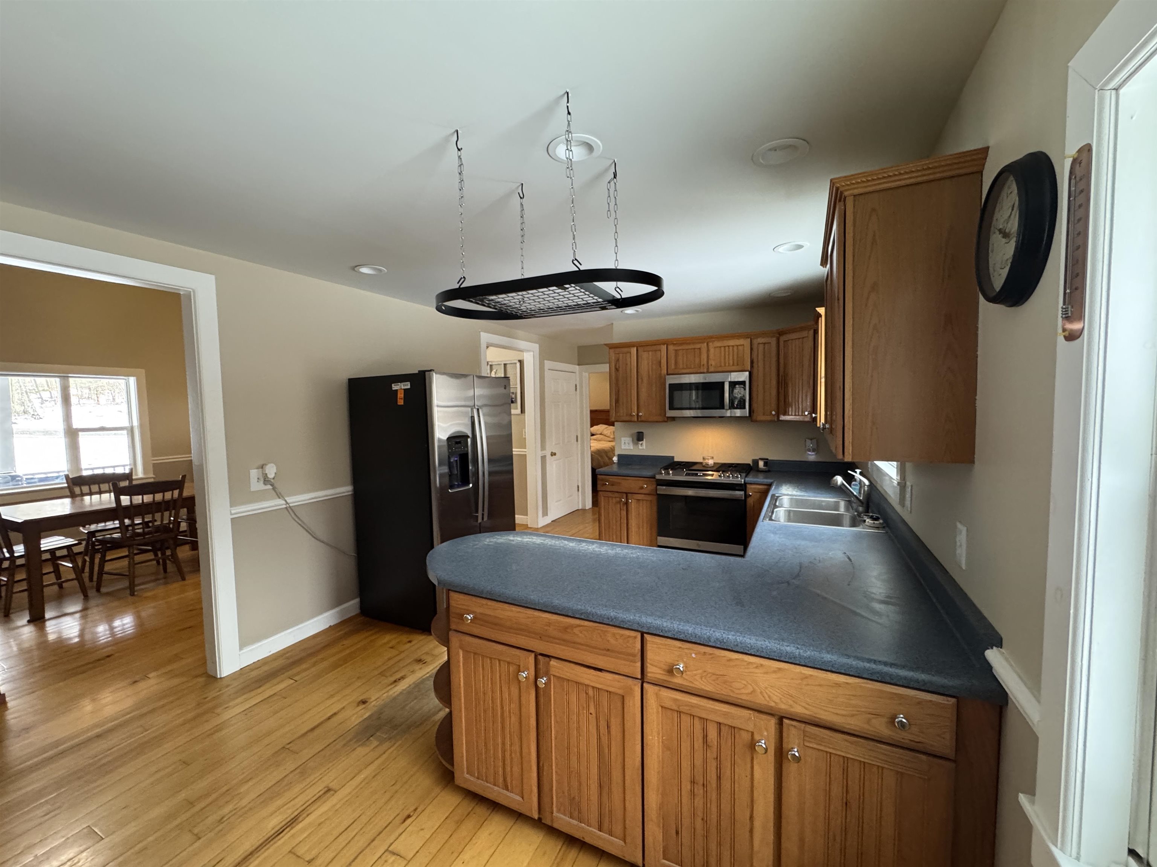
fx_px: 468
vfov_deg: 85.7
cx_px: 578
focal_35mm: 14
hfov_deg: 102.1
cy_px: 434
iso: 400
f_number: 2.2
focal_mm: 2.22
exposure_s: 1/60
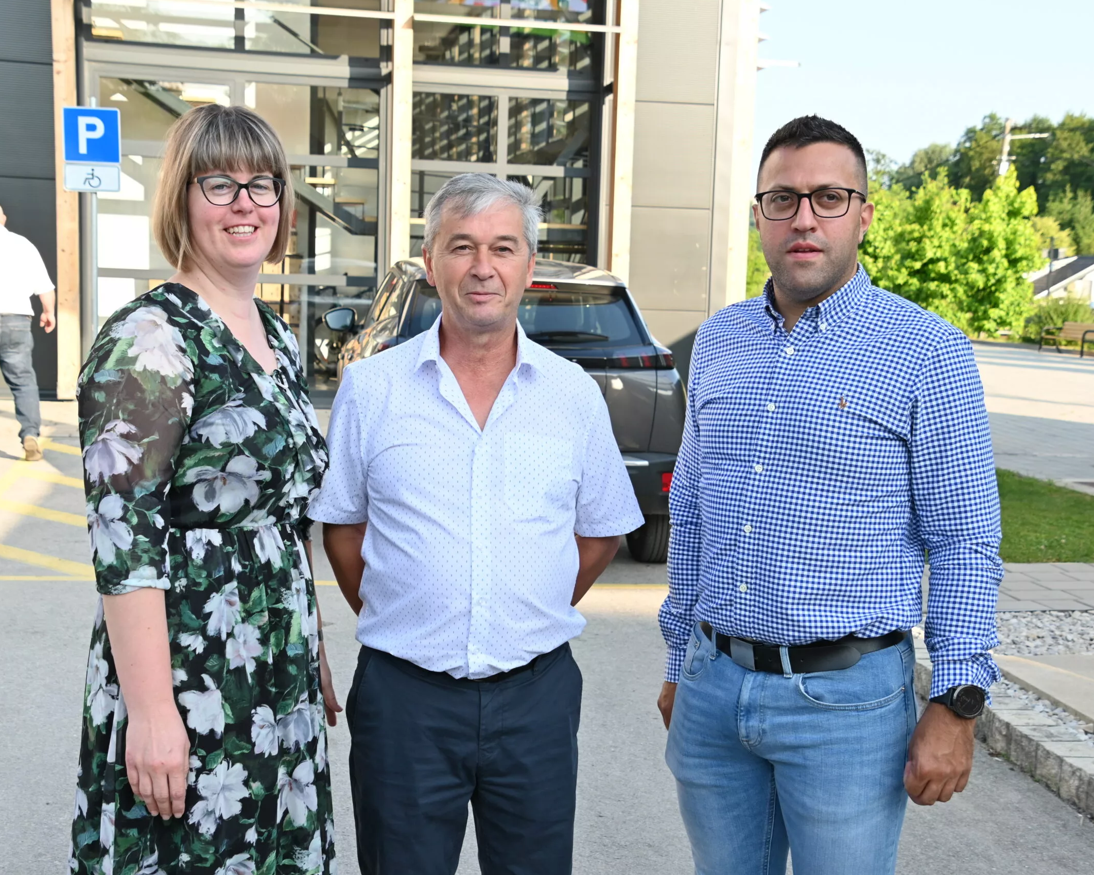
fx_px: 1702
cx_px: 550
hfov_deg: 35.6
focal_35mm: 53
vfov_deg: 28.8
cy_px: 436
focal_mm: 31
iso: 200
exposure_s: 1/200
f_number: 5.6
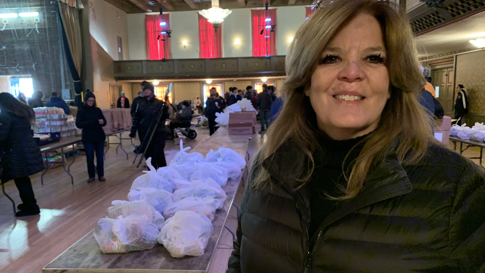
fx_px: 373
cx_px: 238
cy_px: 144
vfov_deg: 40.2
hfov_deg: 66.1
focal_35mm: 29
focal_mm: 4.25
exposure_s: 1/30
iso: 640
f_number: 1.8
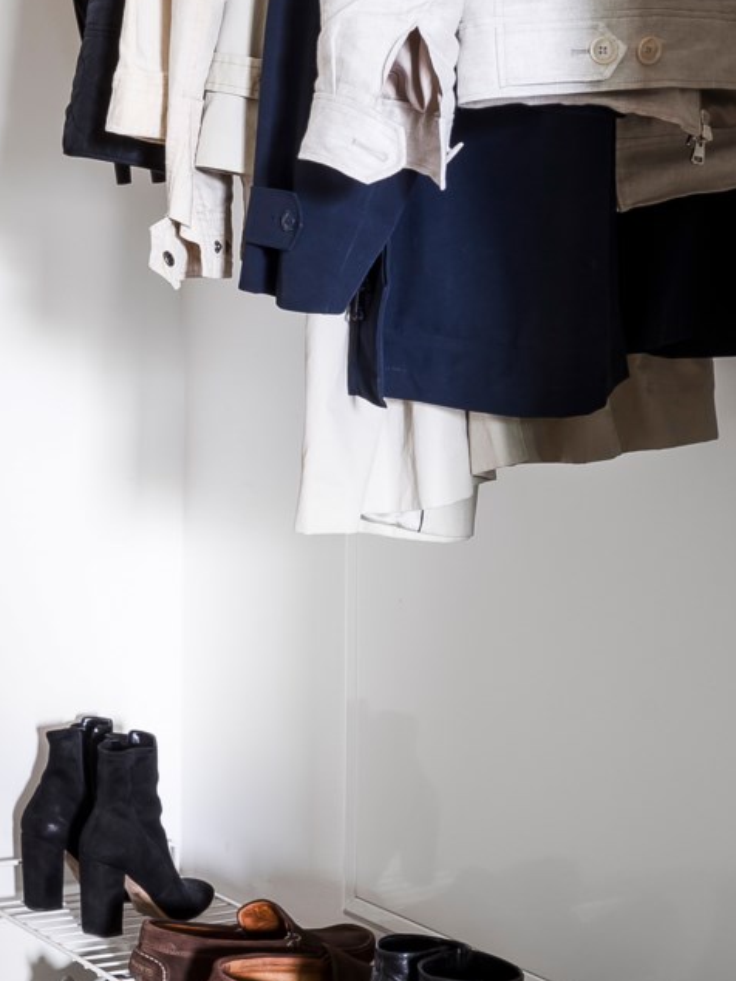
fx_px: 2042
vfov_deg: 26.9
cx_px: -297
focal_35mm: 72
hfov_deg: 18.6
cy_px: 337
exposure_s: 10
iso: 100
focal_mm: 22
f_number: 10
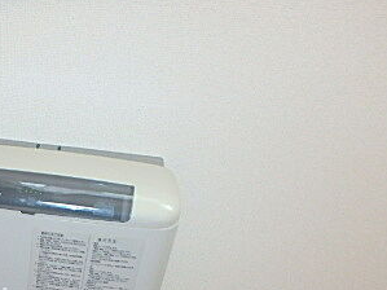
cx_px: -8
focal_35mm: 45
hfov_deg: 37.2
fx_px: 503
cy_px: 303
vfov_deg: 29.6
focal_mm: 3.7
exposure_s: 1/30
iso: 400
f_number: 3.5
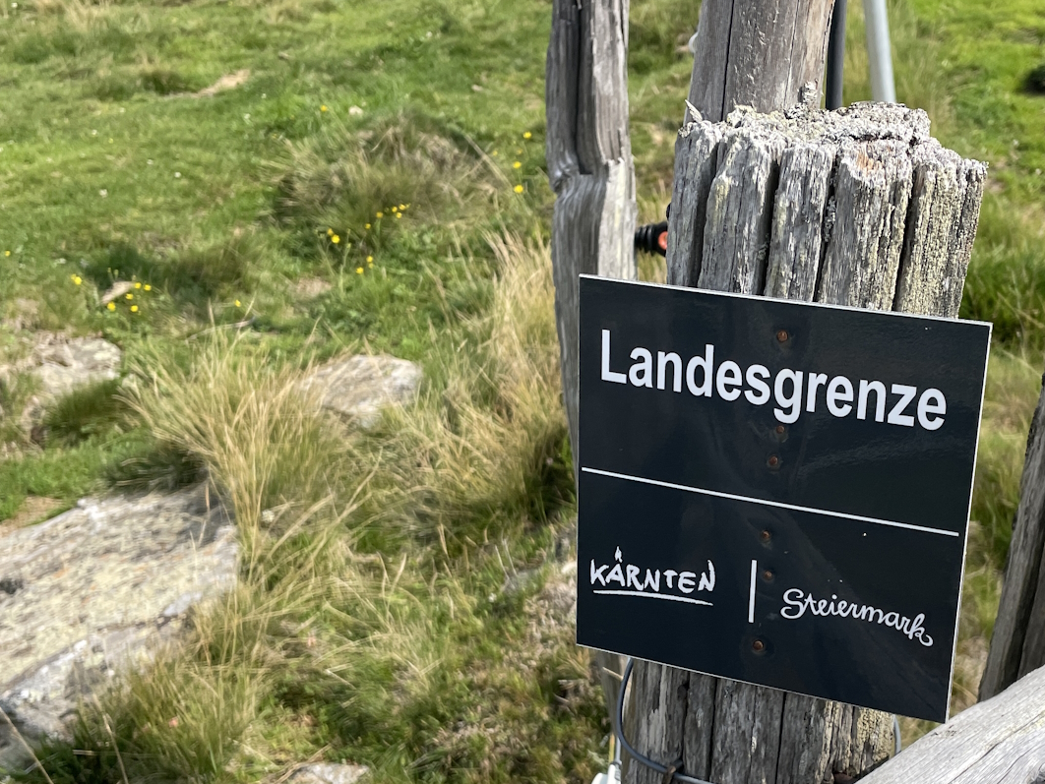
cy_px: 471
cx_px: 694
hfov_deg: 40.0
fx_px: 1419
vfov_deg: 30.8
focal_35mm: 47
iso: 32
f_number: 1.6
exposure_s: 1/2398
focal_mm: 4.2
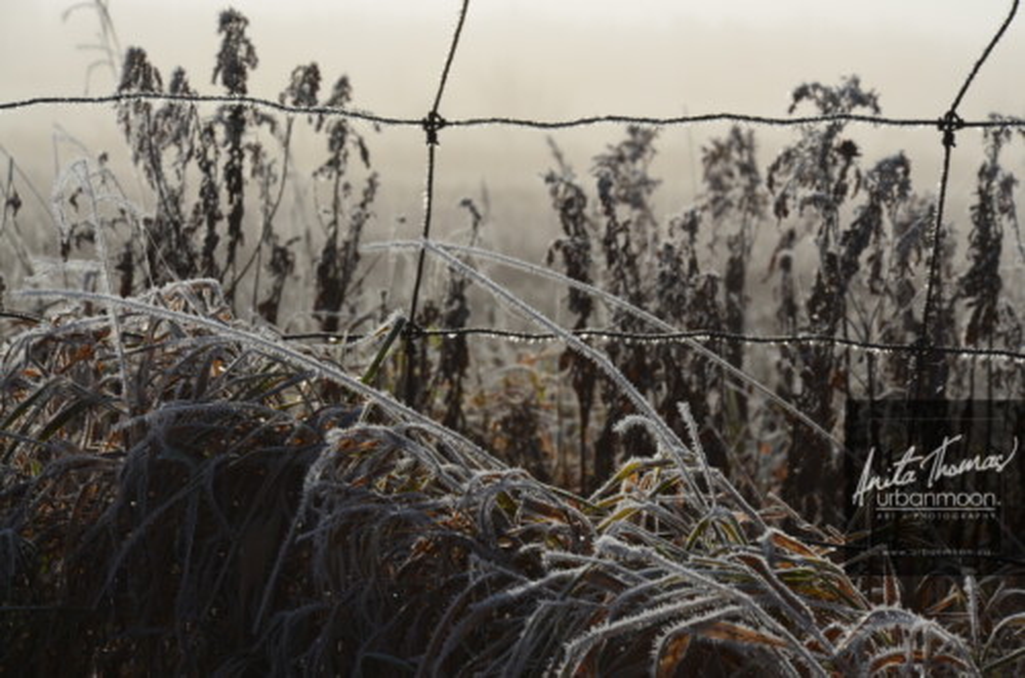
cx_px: 512
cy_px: 339
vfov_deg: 8.7
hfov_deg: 13.1
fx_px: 4474
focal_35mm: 158
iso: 140
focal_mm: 105
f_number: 11
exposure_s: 1/125
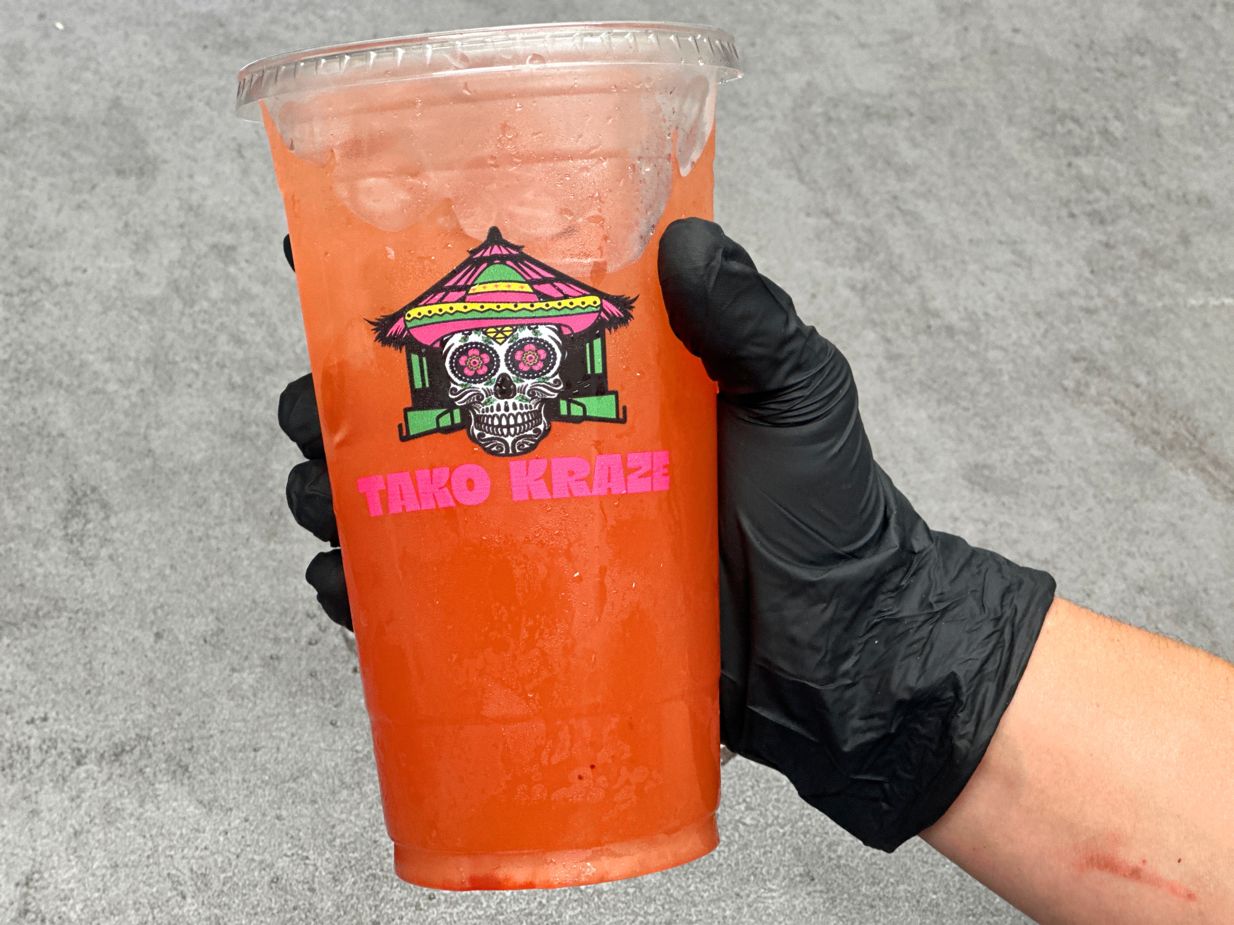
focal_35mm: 77
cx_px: 617
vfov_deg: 19.1
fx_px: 2745
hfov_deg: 25.3
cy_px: 462
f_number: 2.8
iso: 125
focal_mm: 9
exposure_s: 1/40
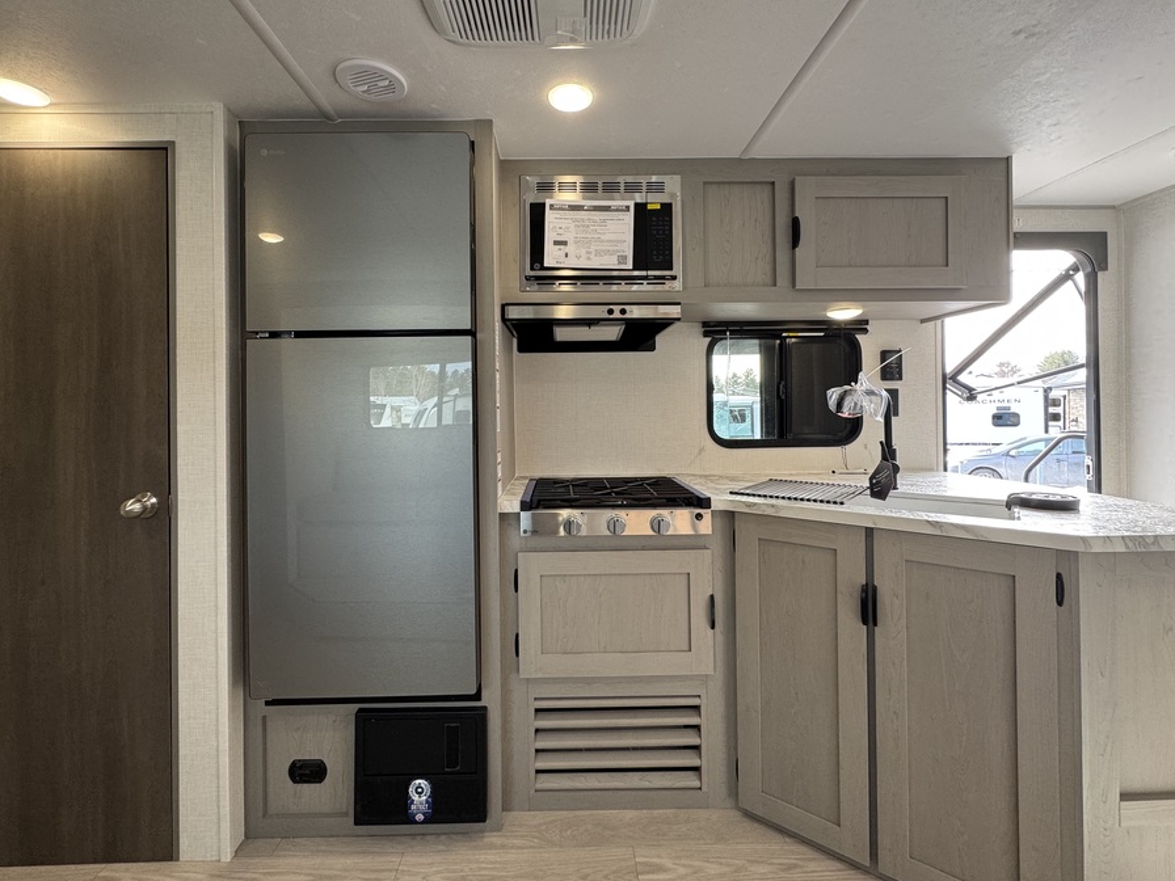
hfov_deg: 94.5
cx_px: 569
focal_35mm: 16
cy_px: 406
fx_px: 543
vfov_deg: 78.0
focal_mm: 2.22
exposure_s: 1/99
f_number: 2.2
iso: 125
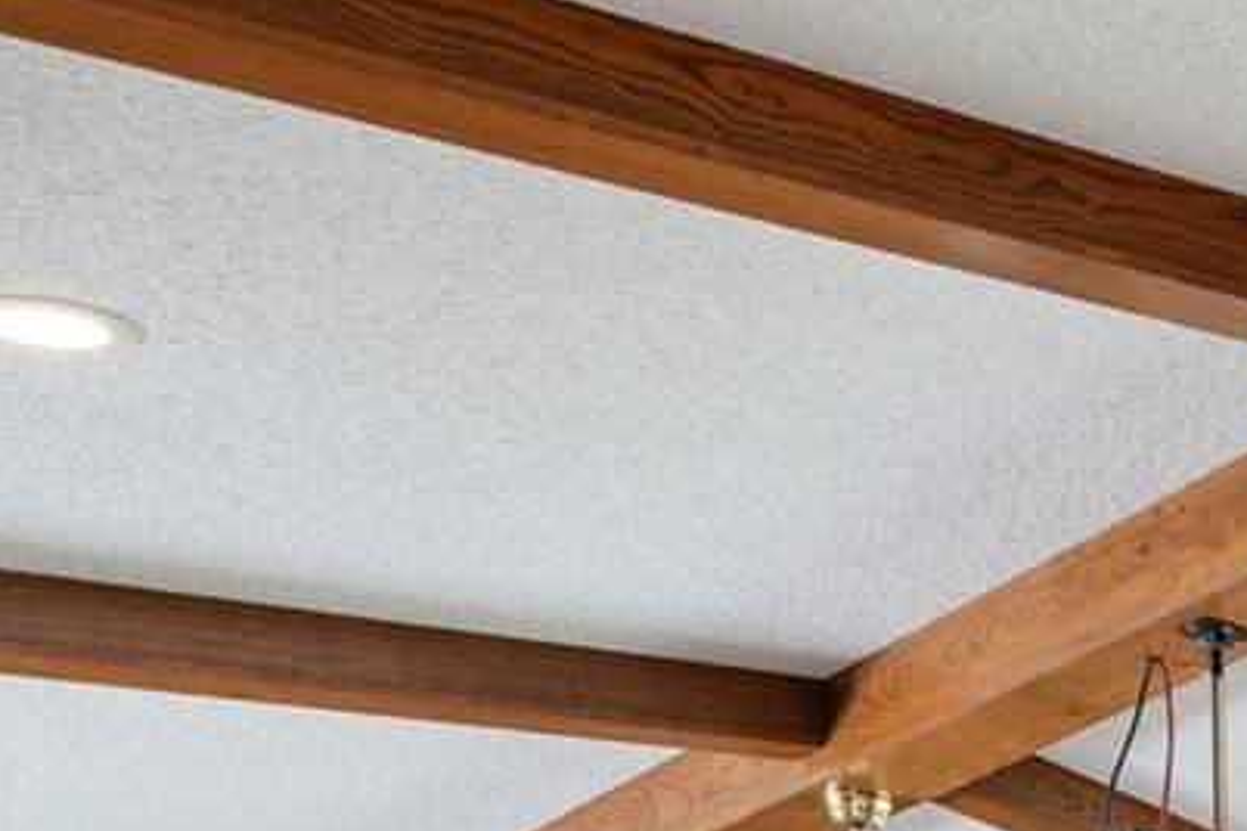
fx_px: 2806
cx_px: 2457
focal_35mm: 81
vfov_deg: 13.6
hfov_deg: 17.9
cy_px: 1803
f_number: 9
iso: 250
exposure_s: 1.3
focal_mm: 16
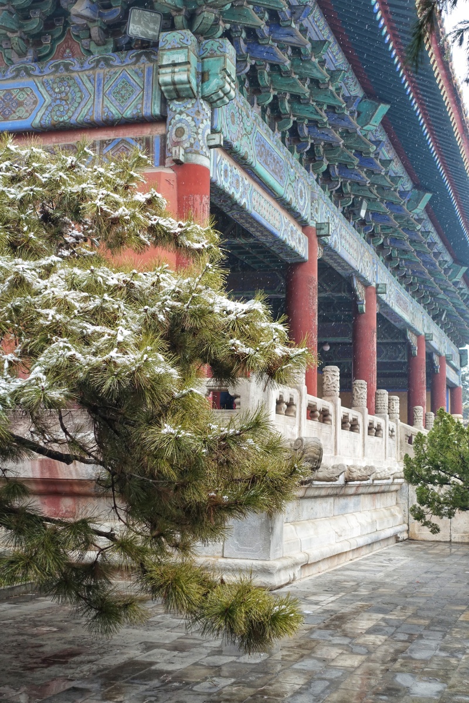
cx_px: 234
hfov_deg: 26.5
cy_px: 352
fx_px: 997
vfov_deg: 38.9
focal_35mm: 51
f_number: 2.8
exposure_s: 1/100
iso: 125
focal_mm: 18.7
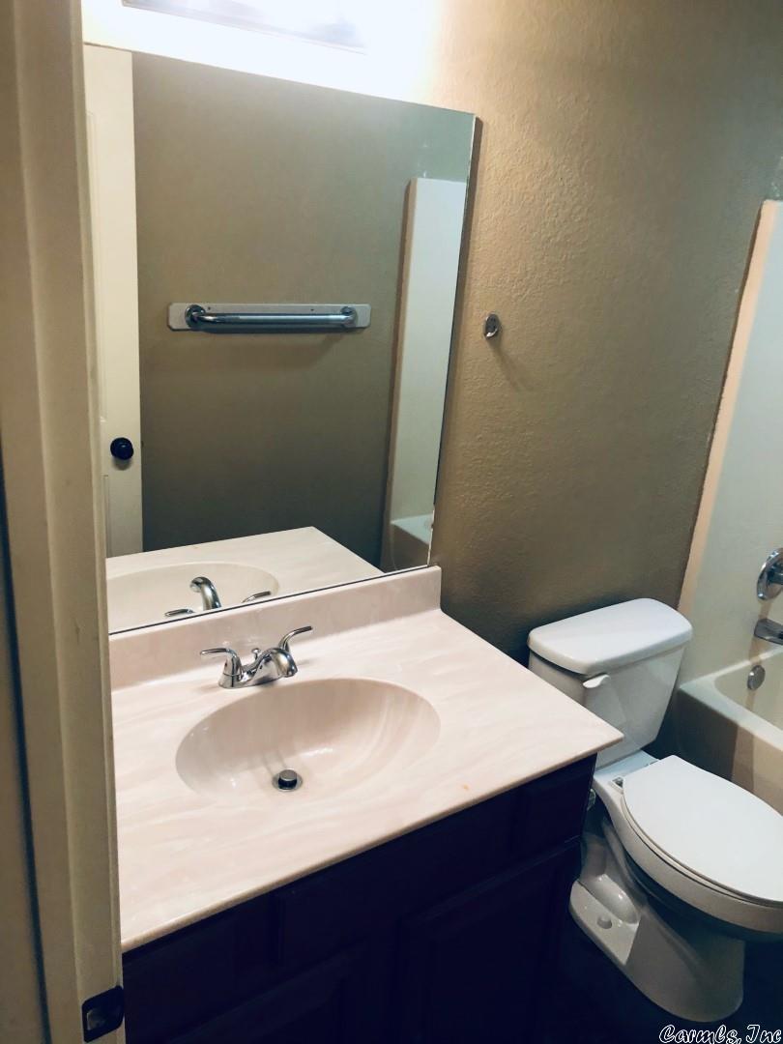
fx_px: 844
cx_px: 392
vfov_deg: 63.4
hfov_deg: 49.7
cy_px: 522
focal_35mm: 28
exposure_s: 1/15
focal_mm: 3.99
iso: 64
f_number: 1.8
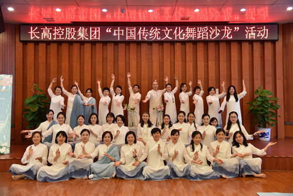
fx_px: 261
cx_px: 146
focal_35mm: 32
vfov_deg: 41.2
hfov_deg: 58.7
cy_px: 98
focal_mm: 32
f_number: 4
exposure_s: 1/30
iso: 1250
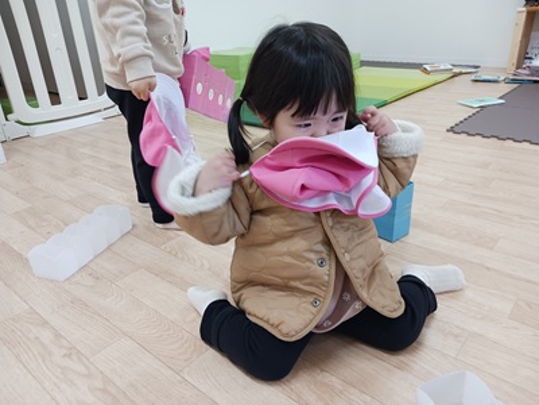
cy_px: 202
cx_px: 270
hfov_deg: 65.3
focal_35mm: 27
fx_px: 420
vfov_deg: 51.4
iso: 250
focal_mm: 4
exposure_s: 1/40
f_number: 1.8
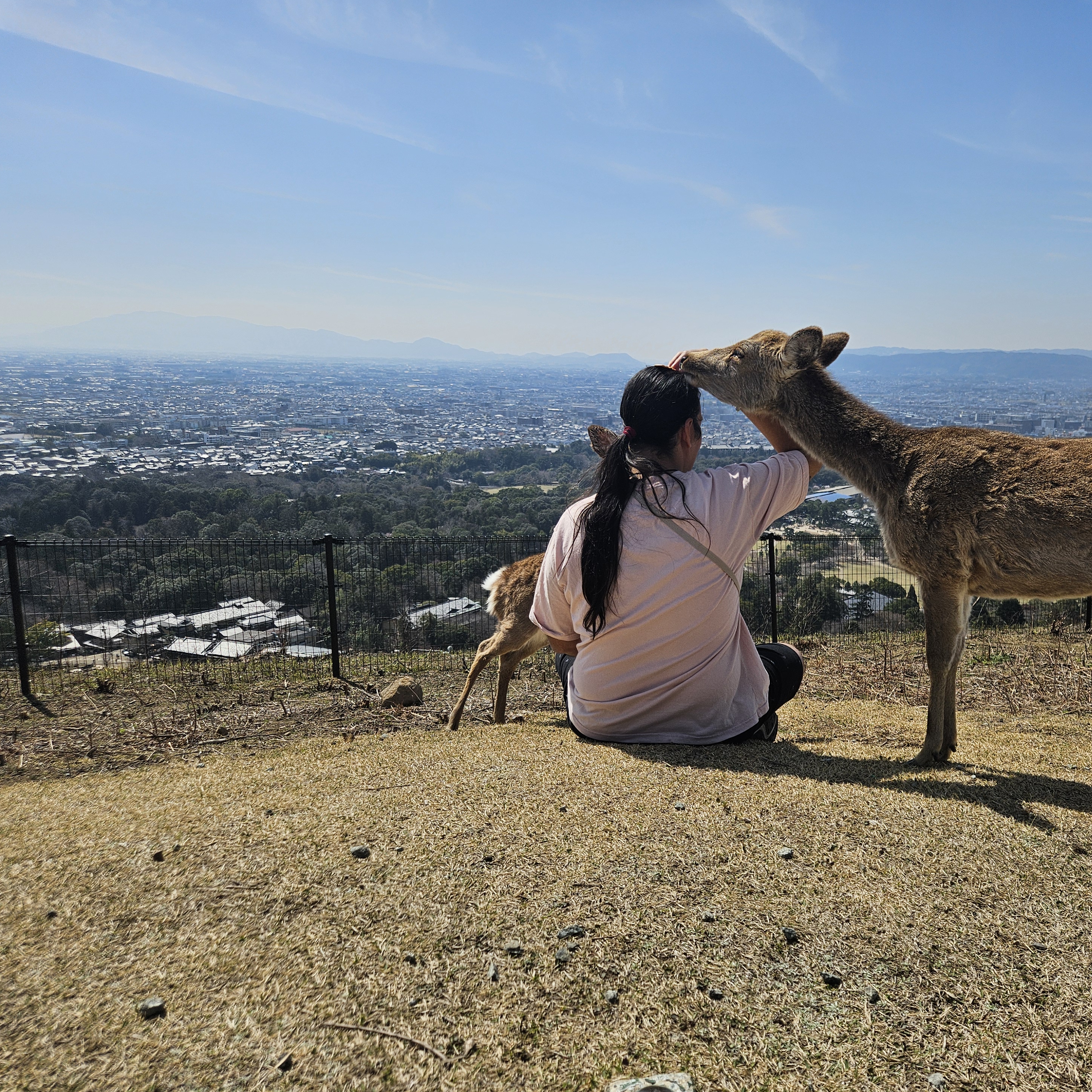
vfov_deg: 57.3
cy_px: 556
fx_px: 999
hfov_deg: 56.5
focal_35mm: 28
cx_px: 693
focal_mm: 5.4
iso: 25
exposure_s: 1/3647
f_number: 1.8
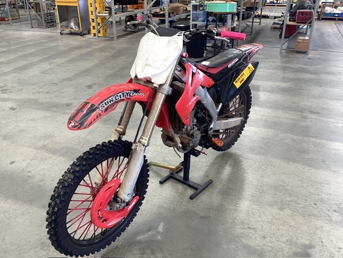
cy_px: 129
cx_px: 172
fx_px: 307
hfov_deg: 58.4
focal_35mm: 31
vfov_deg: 45.4
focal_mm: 3.3
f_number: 2.4
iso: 64
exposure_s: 1/60
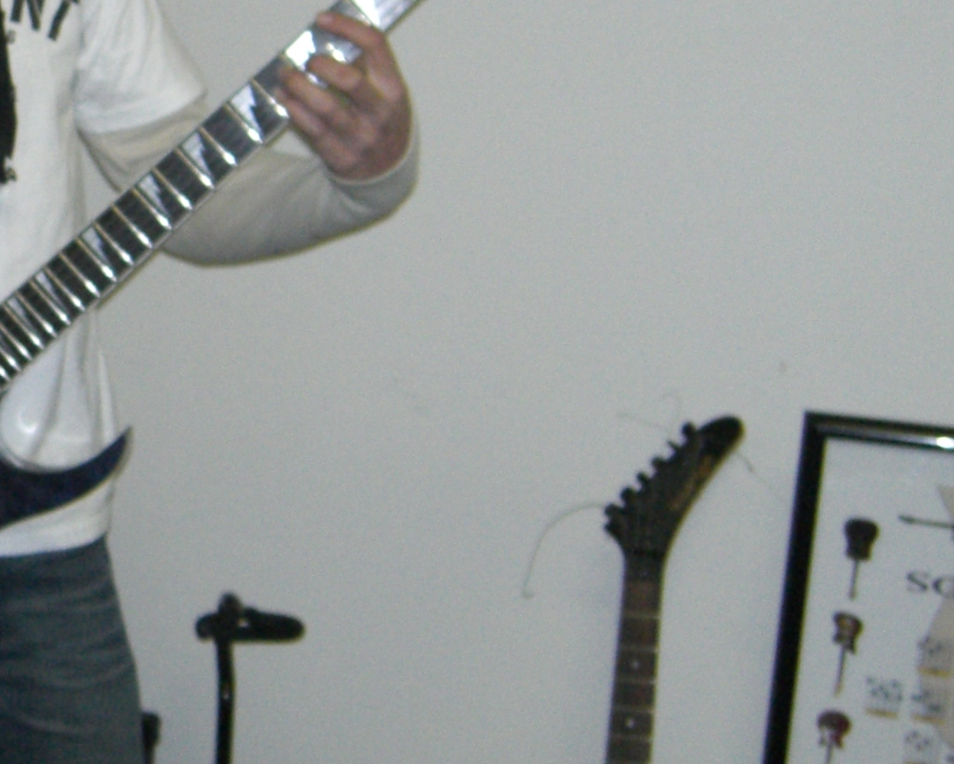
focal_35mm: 94
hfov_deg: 19.1
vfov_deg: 16.3
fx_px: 2654
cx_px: -231
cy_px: 254
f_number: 2.8
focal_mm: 7.9
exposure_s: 1/60
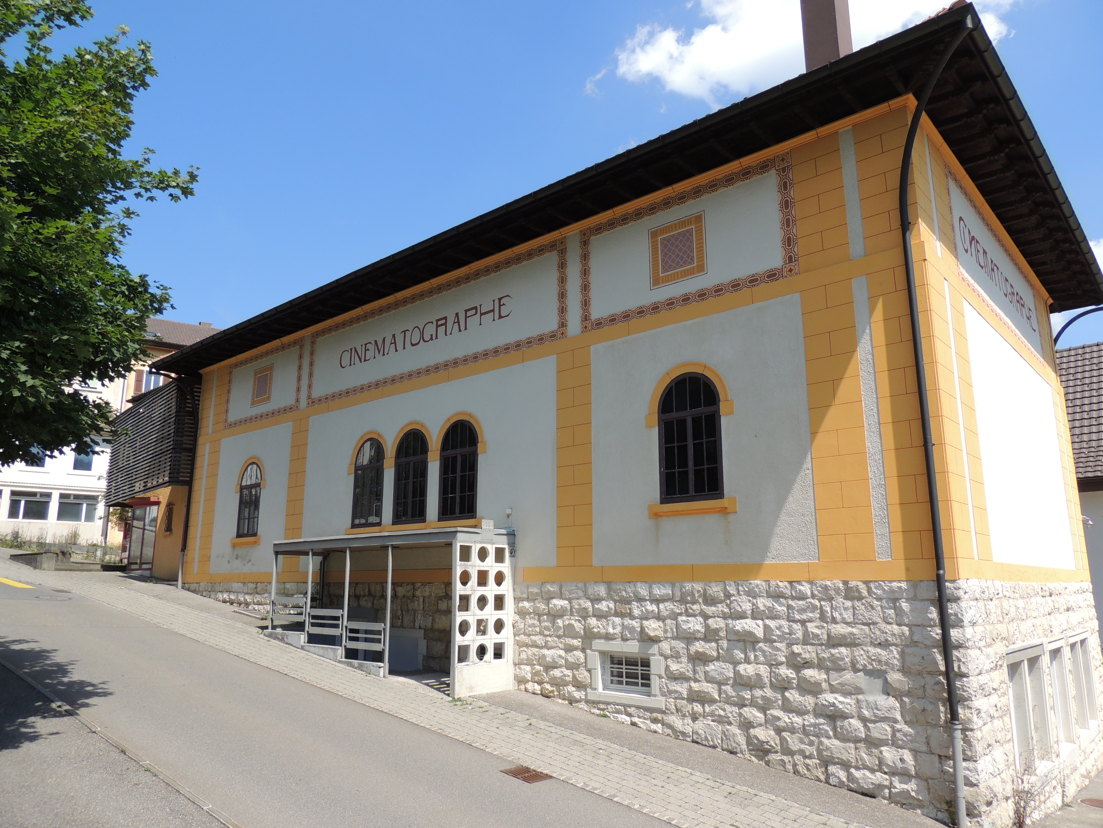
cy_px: 414
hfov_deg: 71.6
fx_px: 765
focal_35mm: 24
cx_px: 552
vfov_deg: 56.8
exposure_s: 1/1000
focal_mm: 4.3
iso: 100
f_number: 3
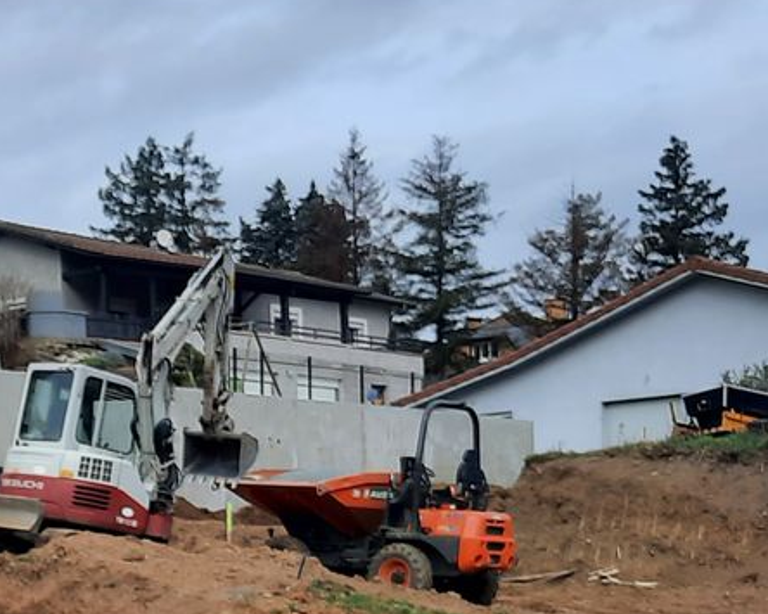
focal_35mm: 88
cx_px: 21
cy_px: 600
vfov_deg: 17.1
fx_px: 2000
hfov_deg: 21.1
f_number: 2
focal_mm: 4.6
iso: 32
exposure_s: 1/1104
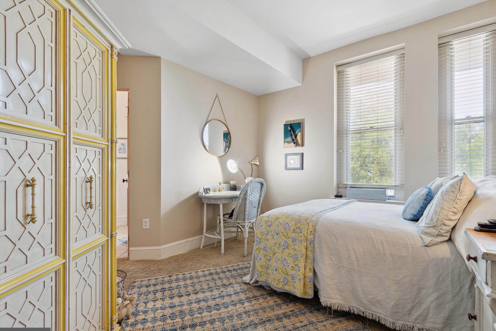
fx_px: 220
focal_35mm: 16
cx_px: 258
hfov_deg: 96.7
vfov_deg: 73.7
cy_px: 170
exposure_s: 1/3.33
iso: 200
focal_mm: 10
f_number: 9
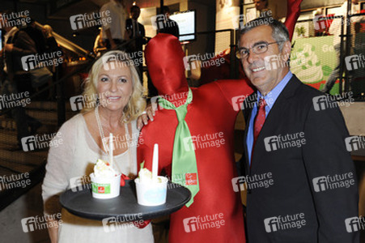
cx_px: 182
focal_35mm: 40
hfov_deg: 48.5
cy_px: 122
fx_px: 405
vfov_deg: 33.4
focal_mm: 40
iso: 1250
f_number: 5.6
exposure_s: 1/30
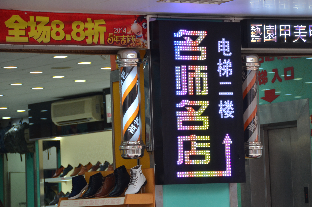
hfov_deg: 10.9
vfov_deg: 7.2
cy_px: 110
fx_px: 1631
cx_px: 182
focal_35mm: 189
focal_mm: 105
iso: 400
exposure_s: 1/125
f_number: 5.6
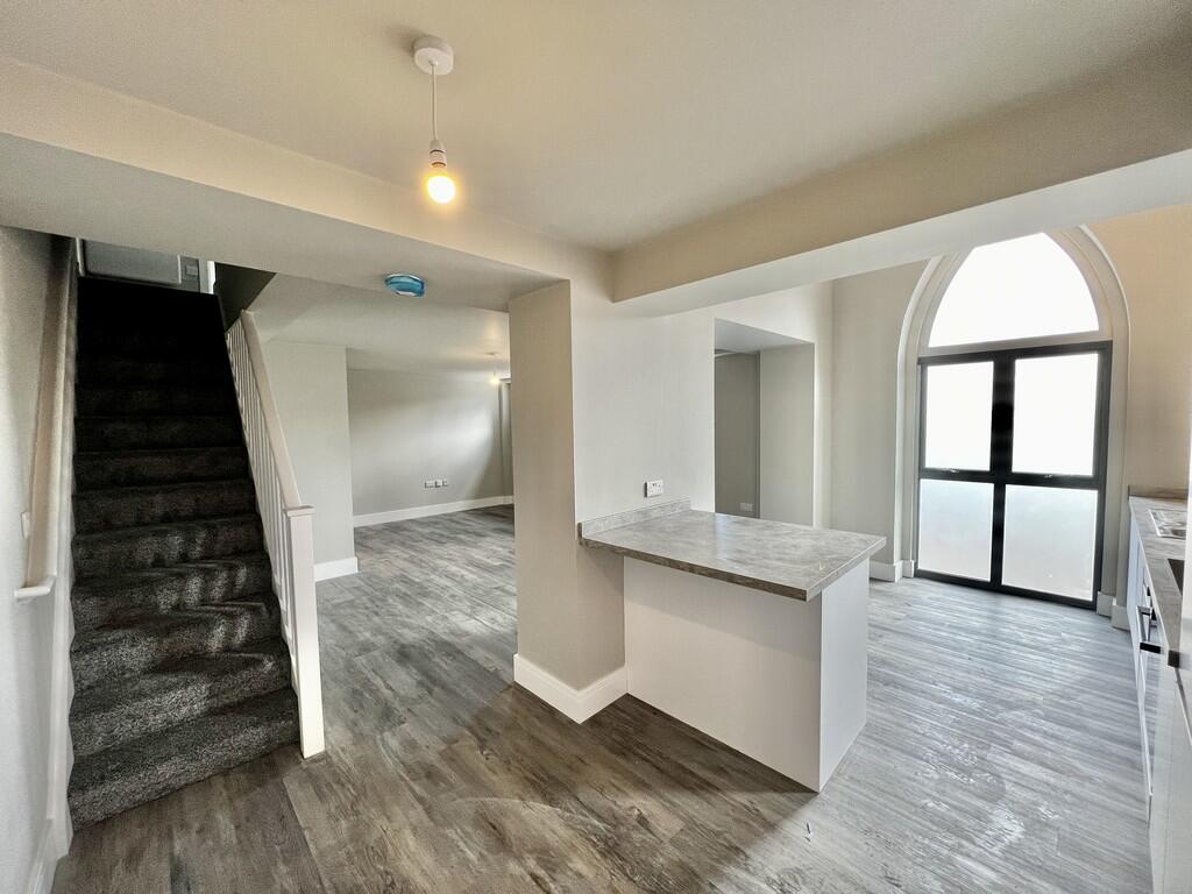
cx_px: 596
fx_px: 448
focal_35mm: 13
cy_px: 447
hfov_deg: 106.2
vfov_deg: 89.9
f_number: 1.8
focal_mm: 1.57
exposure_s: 1/99
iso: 100
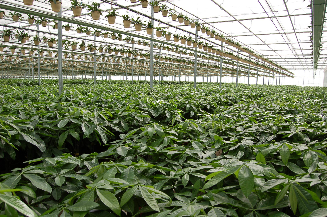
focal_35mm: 27
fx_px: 245
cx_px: 164
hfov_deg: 67.5
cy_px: 108
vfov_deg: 47.8
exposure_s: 1/125
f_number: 5.6
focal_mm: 18
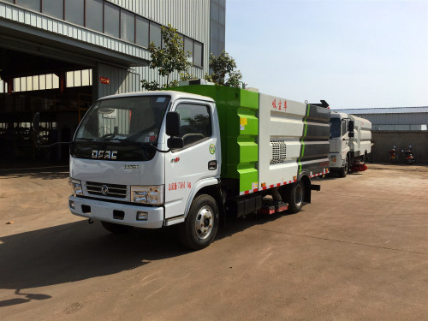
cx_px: 214
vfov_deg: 48.2
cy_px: 160
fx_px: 359
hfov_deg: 61.7
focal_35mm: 29
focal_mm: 4.15
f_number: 2.2
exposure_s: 1/2564
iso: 25
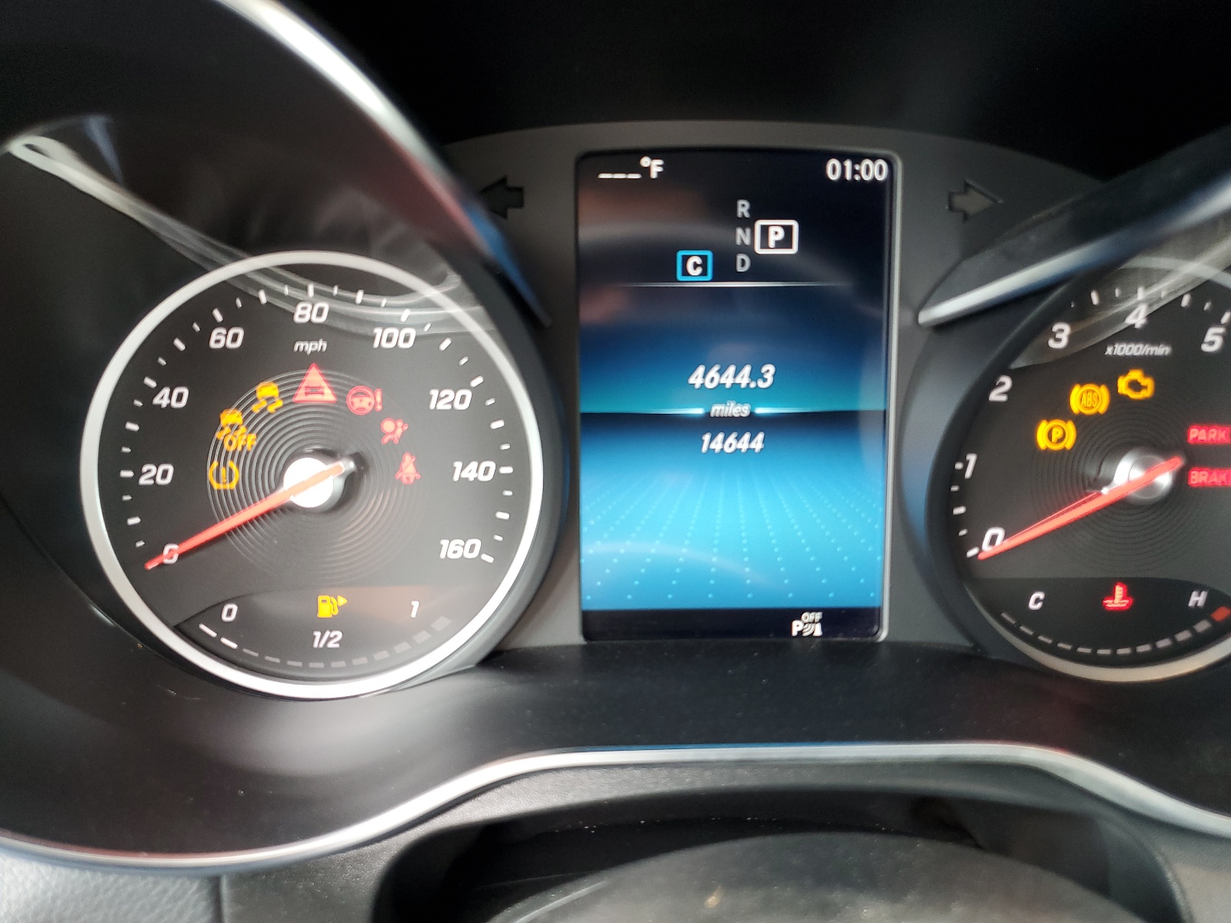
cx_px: 616
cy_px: 462
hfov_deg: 67.3
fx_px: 925
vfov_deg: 53.1
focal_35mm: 26
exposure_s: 1/60.2
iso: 86
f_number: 1.5
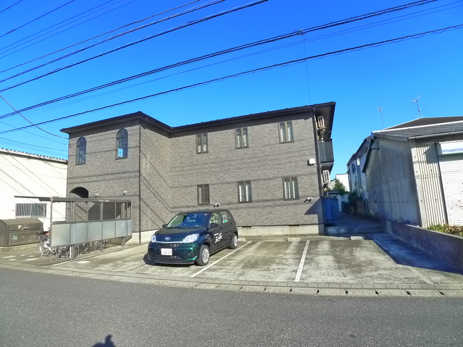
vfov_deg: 56.8
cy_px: 174
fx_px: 321
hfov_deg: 71.6
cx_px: 232
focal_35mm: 24
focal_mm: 5.1
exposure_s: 1/400
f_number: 4
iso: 400
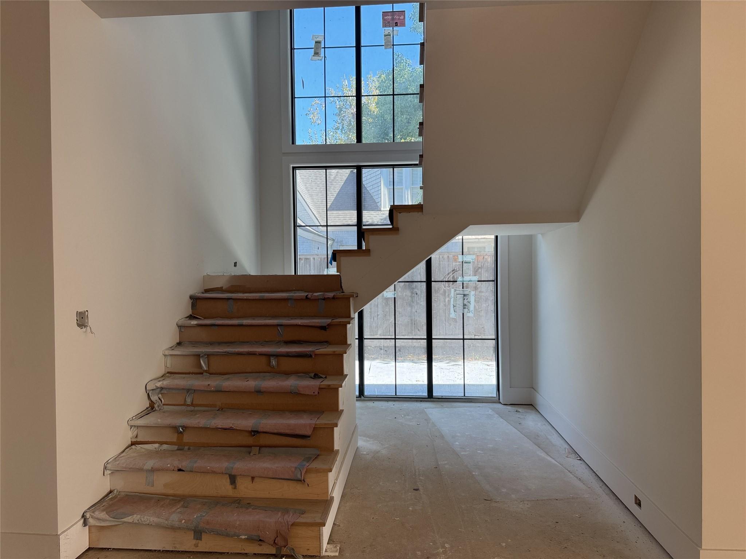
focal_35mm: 24
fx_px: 517
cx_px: 373
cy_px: 280
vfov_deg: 56.8
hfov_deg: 71.6
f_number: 1.78
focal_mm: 6.76
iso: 80
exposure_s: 1/135
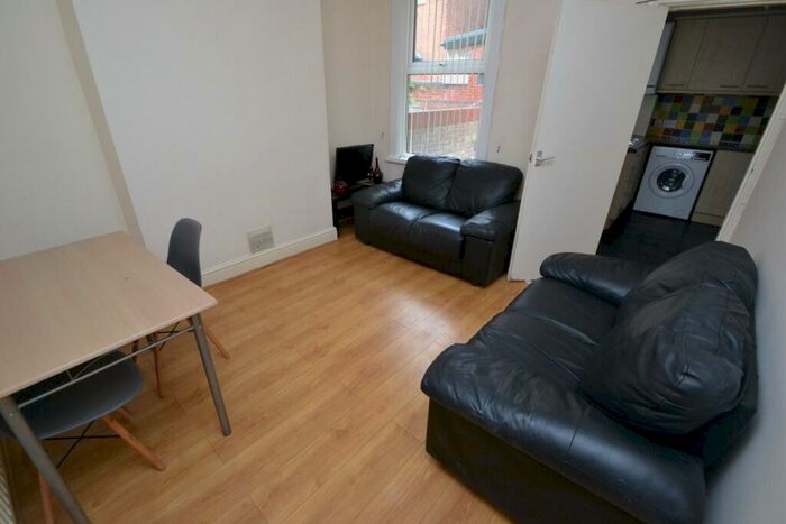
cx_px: 393
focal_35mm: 15
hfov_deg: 100.4
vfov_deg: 77.4
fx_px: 328
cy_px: 262
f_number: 8
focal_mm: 10
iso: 1600
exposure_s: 1/160
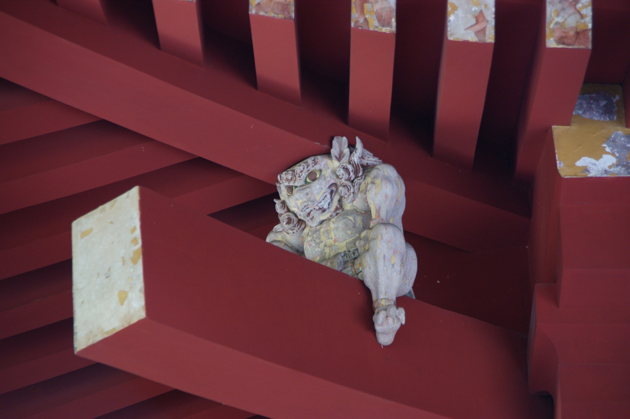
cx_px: 315
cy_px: 210
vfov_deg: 6.5
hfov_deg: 9.8
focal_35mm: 210
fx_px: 3672
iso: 400
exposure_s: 1/60
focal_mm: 140
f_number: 6.3
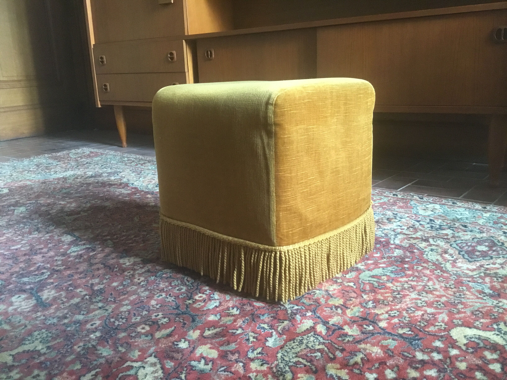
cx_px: 254
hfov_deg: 58.4
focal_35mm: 31
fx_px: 454
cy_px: 190
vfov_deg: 45.4
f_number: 2.4
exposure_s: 1/17
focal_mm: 3.3
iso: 250
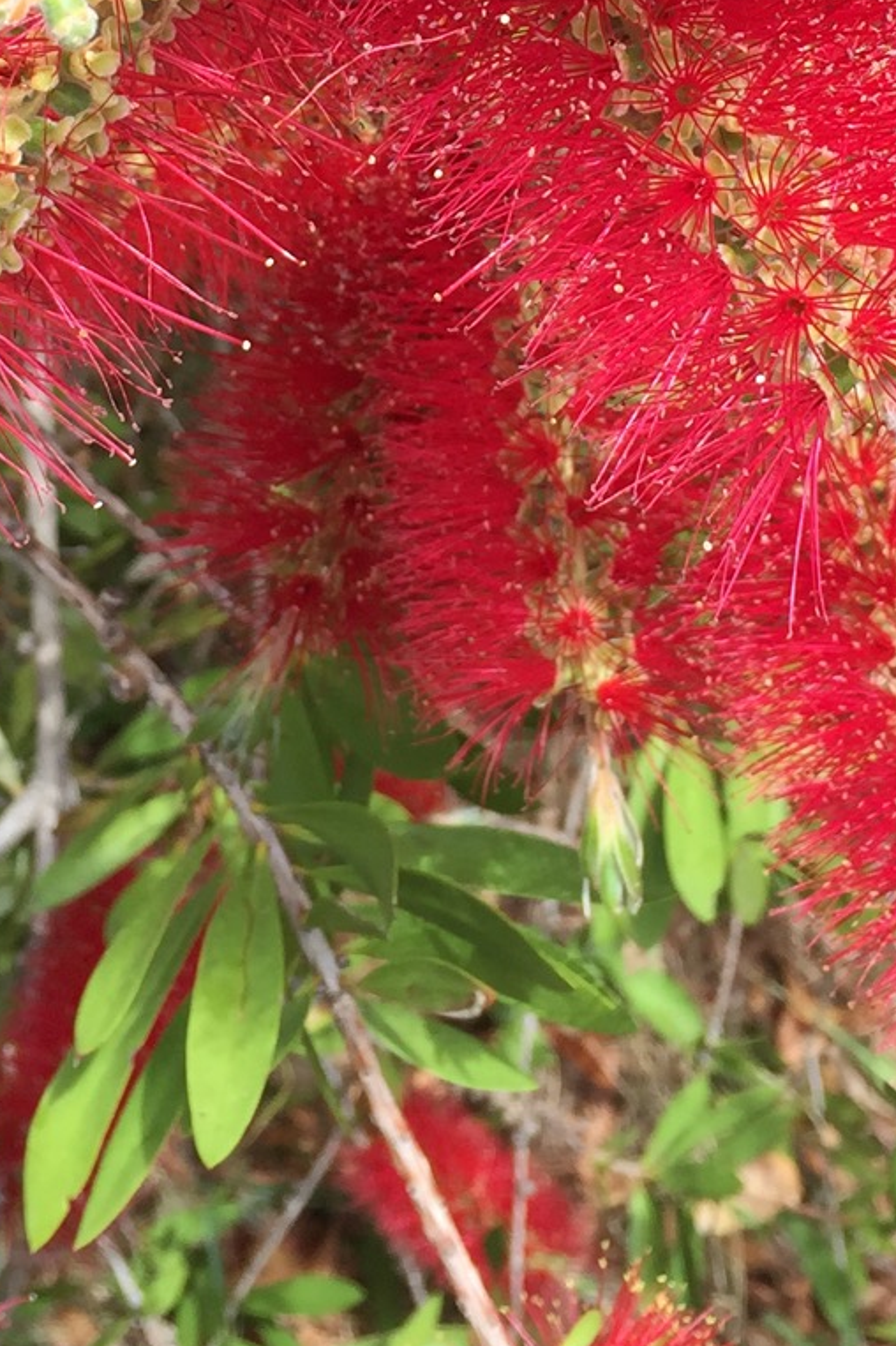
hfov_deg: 16.8
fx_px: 3027
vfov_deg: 23.8
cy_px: -41
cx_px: 425
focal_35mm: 81
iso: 32
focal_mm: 4.15
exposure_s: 1/434
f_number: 2.2
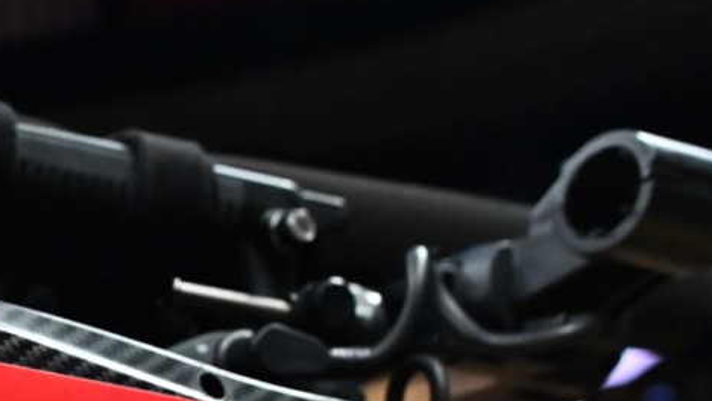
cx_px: -121
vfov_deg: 16.7
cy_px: 556
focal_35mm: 67
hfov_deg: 27.9
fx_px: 1265
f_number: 4
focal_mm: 20
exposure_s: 1/1600
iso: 6400
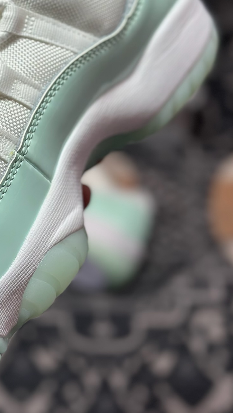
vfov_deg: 25.5
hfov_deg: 14.4
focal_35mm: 83
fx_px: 911
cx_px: 9
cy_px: 165
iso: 80
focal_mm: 6.86
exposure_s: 1/1199
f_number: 1.78
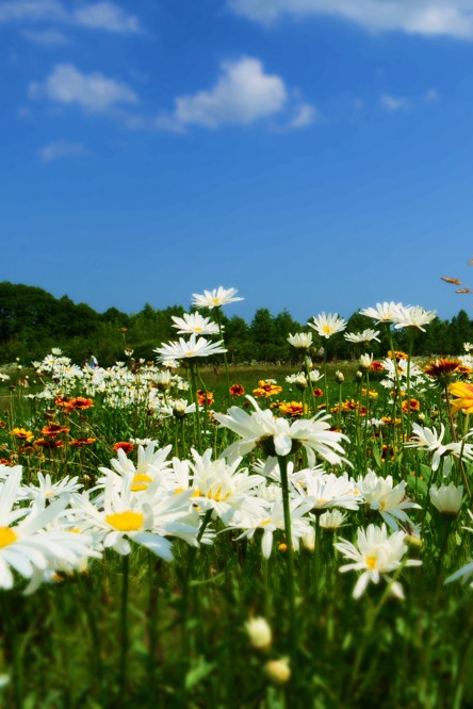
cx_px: 428
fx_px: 907
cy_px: 352
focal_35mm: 46
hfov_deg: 28.1
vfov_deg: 42.7
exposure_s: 1/250
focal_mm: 20
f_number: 13
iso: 100
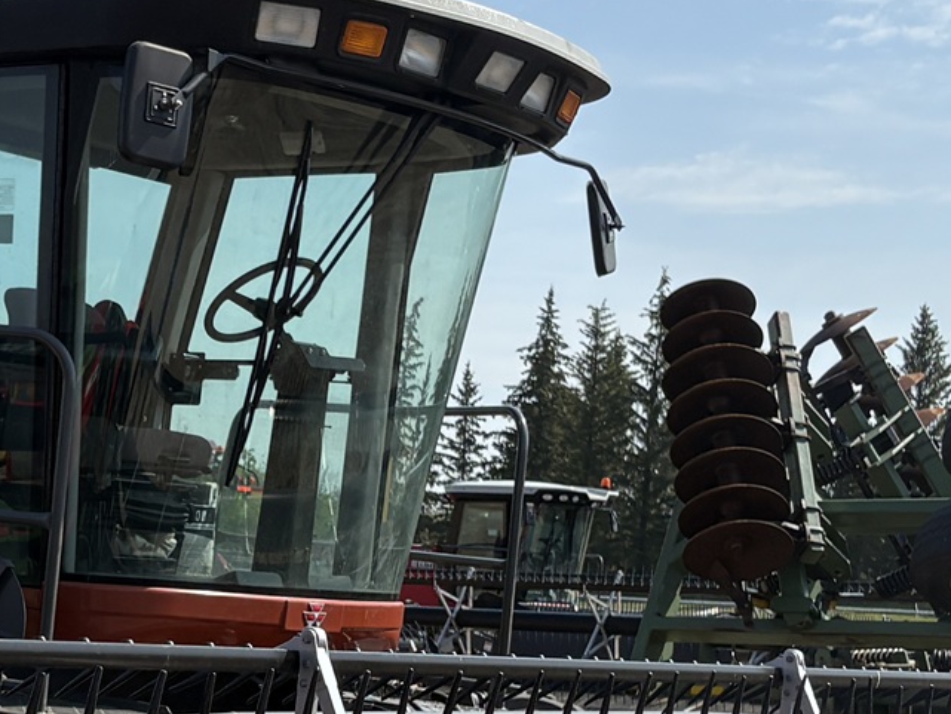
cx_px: 210
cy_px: 634
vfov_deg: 15.4
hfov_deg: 20.4
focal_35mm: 95
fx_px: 2610
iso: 50
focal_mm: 5.96
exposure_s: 1/4065
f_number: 1.6
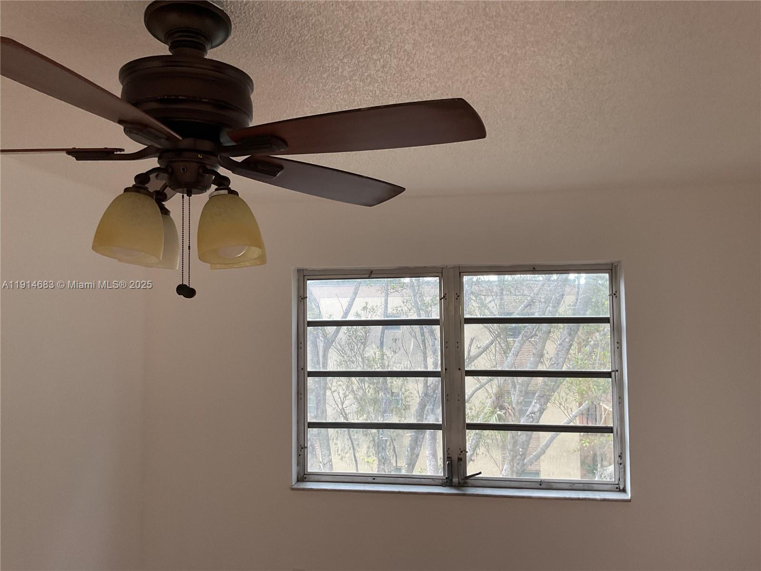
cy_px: 286
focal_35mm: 29
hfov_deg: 61.7
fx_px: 638
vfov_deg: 48.2
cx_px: 380
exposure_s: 1/120
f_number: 1.8
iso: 64
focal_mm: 3
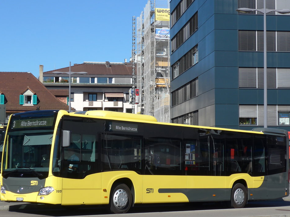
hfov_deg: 23.3
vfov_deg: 17.6
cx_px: 142
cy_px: 123
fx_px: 704
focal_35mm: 84
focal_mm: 13.4
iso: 80
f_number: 3.9
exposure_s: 1/800
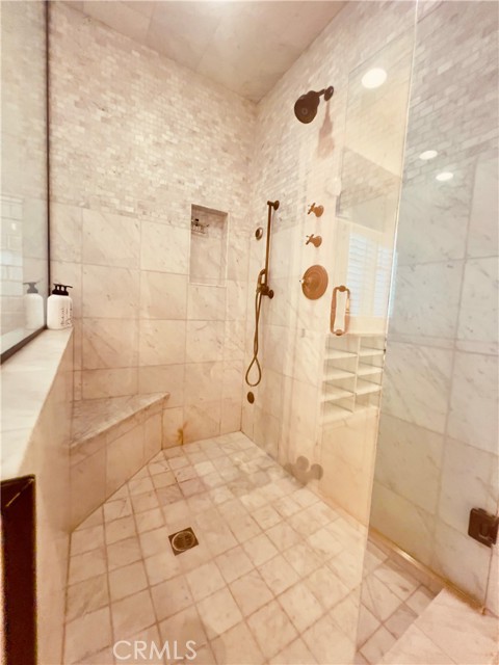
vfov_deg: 106.2
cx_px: 250
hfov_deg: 89.9
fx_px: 250
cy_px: 332
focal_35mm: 13
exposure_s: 1/60
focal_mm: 1.57
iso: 500
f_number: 1.8
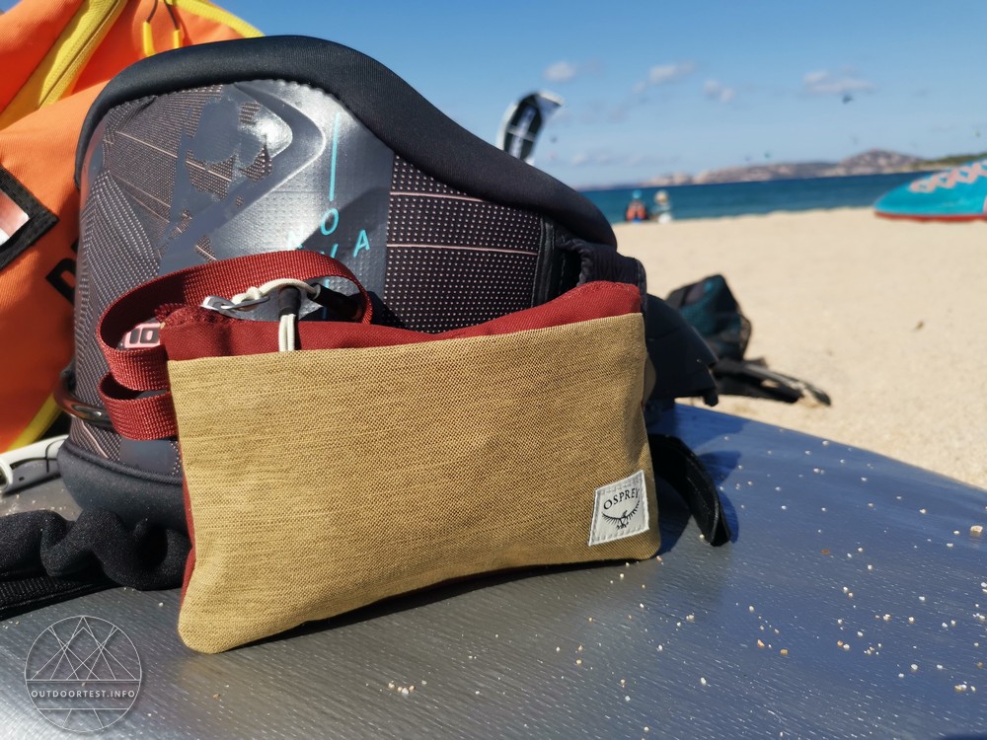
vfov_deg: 51.4
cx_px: 494
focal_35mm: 27
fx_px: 770
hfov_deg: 65.3
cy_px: 370
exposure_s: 1/2525
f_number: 1.8
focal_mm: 5.58
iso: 50
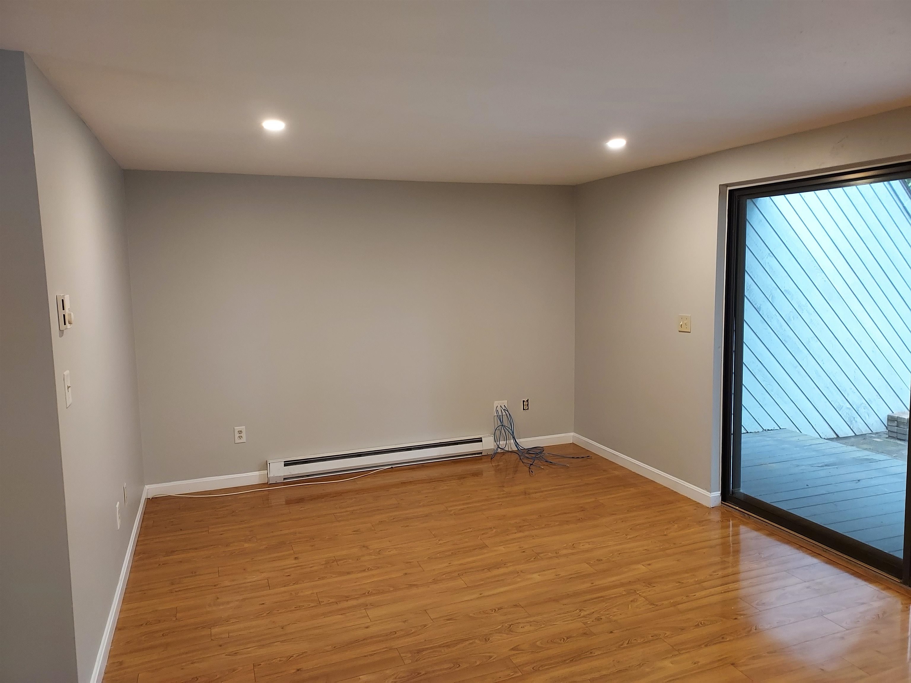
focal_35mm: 24
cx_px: 456
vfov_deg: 56.8
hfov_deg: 71.6
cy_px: 342
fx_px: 632
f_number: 1.8
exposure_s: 1/40
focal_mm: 4.6
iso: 320
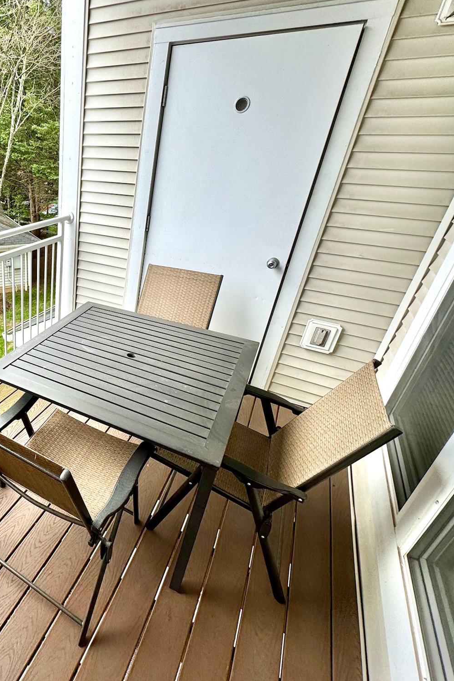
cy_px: 341
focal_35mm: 20
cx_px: 54
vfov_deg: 84.0
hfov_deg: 54.7
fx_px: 378
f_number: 2.2
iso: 40
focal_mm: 2.22
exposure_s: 1/295
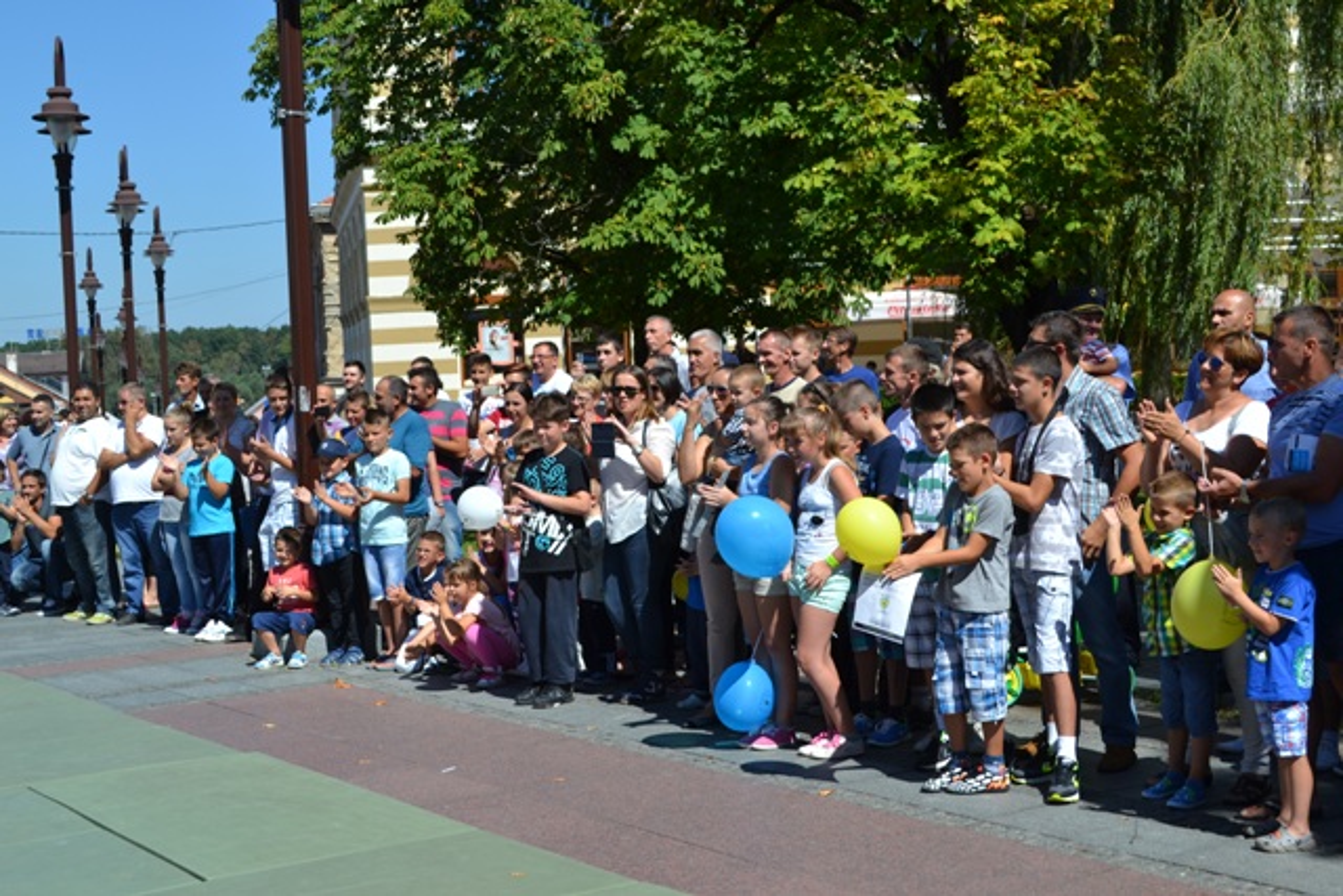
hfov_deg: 38.9
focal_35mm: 51
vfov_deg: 26.5
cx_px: 672
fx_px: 1903
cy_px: 448
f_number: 8
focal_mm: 34
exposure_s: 1/250
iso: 100
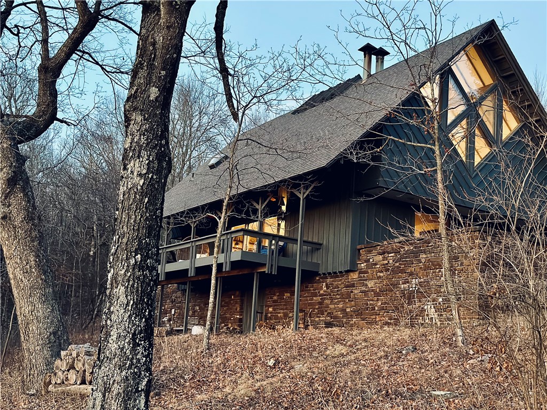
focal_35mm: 48
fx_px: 758
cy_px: 205
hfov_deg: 39.7
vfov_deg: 30.3
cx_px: 274
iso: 800
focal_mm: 6.86
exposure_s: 1/30
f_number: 1.78
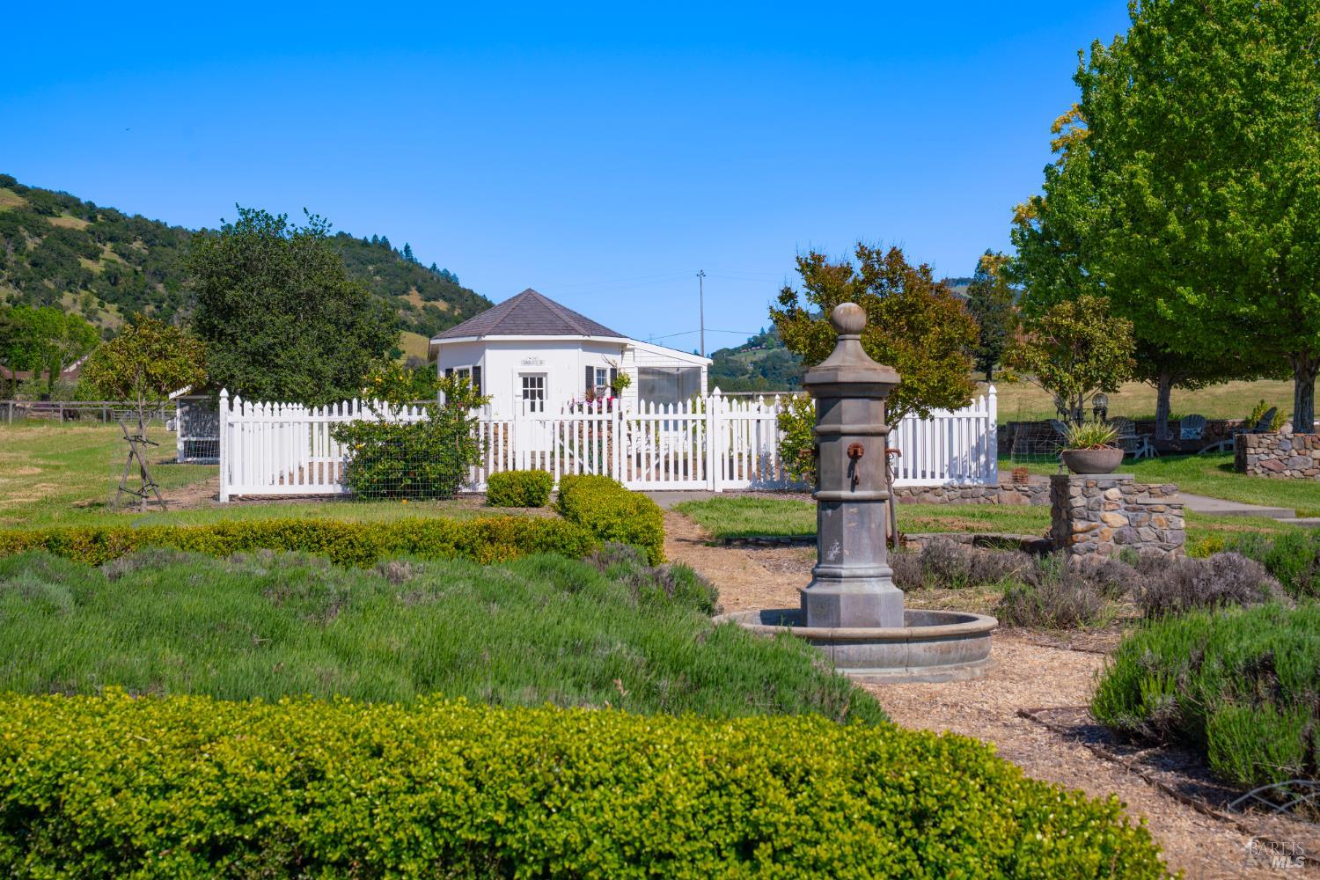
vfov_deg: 25.5
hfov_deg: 37.5
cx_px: 660
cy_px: 440
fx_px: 1943
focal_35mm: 53
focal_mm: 53
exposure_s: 1/400
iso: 100
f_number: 9
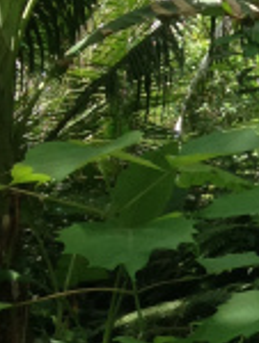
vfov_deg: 9.9
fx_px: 1980
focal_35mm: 199
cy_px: 102
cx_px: 736
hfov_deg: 6.8
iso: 50
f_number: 2.4
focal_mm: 4.12
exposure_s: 1/287
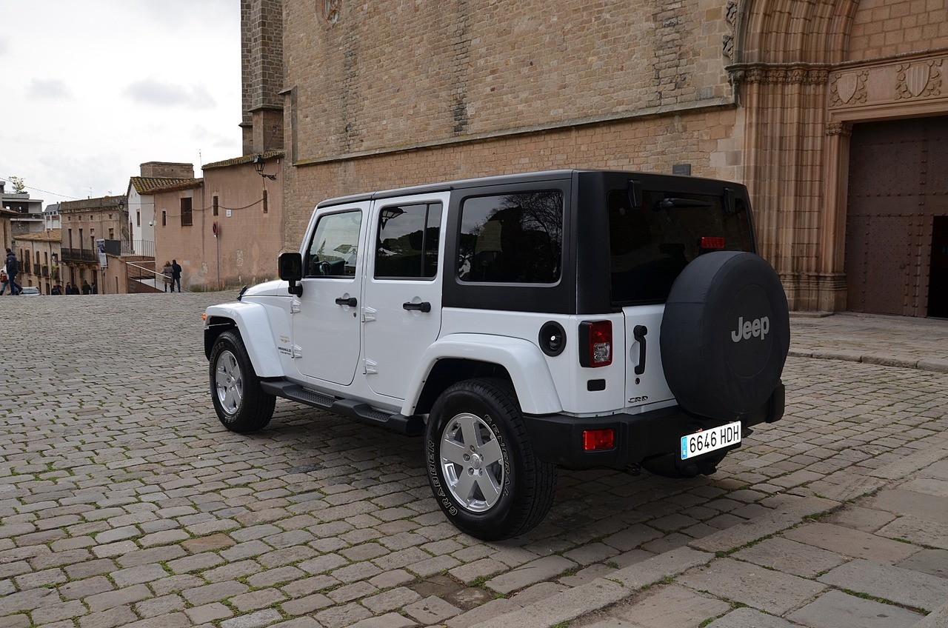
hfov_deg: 59.6
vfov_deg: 41.5
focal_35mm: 32
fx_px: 828
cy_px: 314
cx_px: 474
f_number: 7.1
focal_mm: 21
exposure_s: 1/200
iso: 100
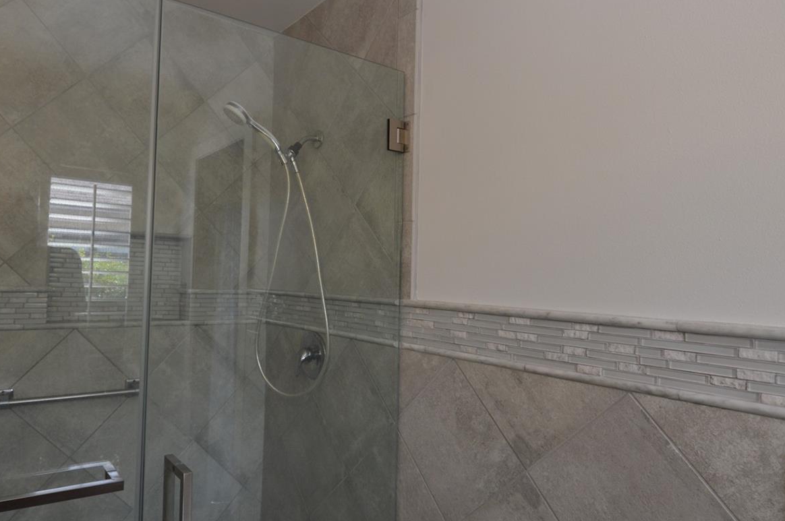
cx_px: 316
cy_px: 259
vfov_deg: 55.6
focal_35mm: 23
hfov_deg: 76.1
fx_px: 494
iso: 400
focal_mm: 11
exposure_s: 1/125
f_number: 5.6
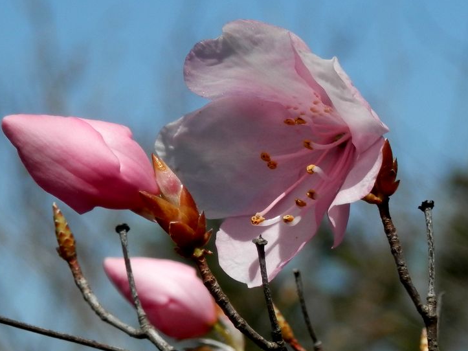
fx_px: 2528
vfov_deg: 7.9
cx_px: 222
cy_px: 192
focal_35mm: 187
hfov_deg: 10.6
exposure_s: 1/640
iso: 80
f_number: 5.7
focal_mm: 30.2
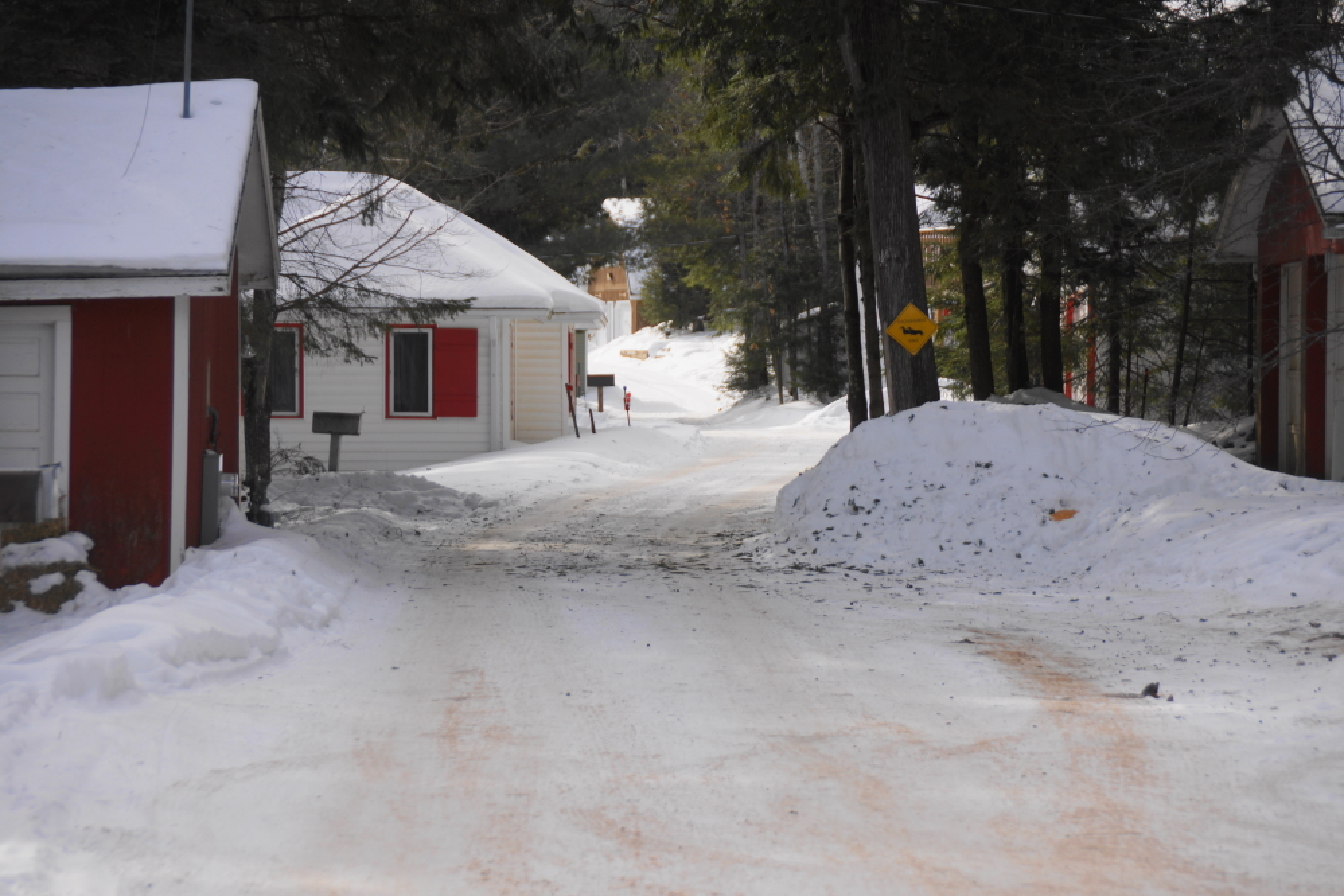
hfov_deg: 15.2
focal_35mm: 135
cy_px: 448
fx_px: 5040
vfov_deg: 10.2
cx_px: 672
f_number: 5.6
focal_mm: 90
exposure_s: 1/160
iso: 100
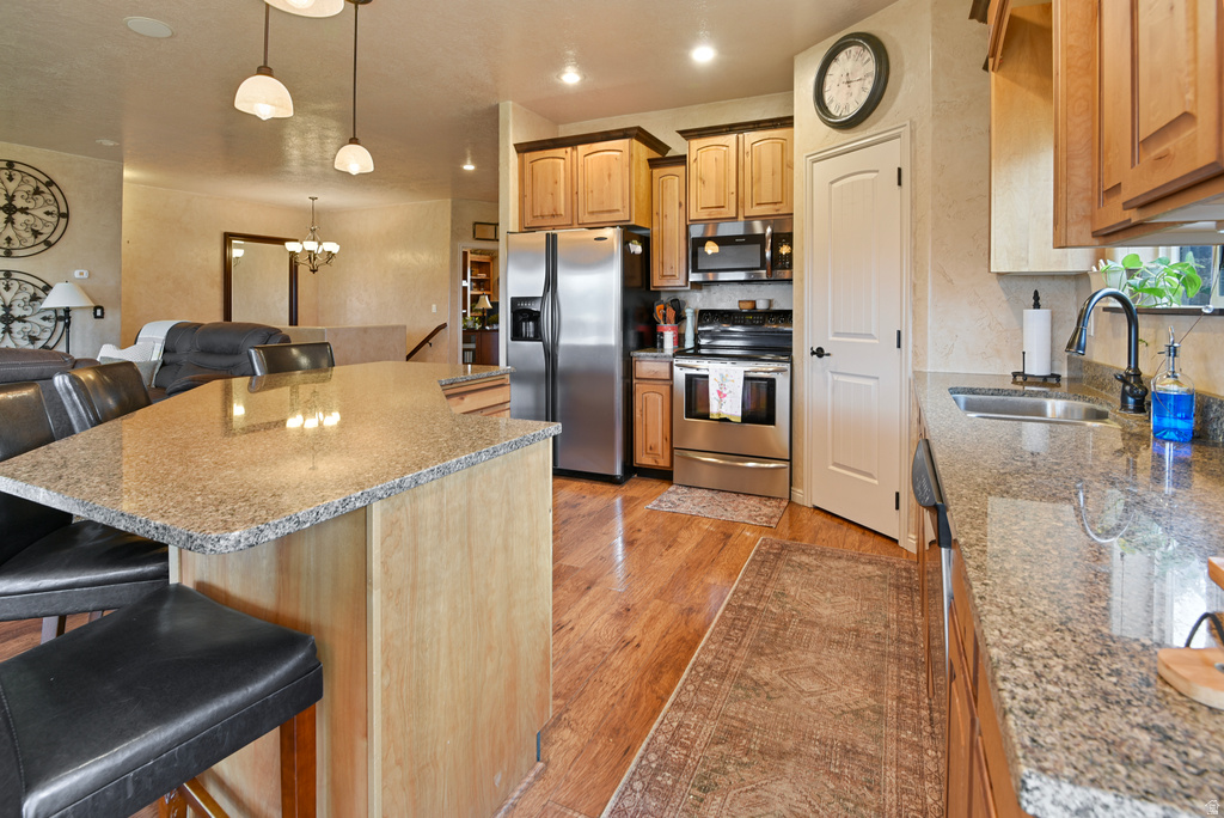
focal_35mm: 16
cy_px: 409
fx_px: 544
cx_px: 612
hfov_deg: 96.7
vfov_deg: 73.8
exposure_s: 4
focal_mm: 16
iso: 100
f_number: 8
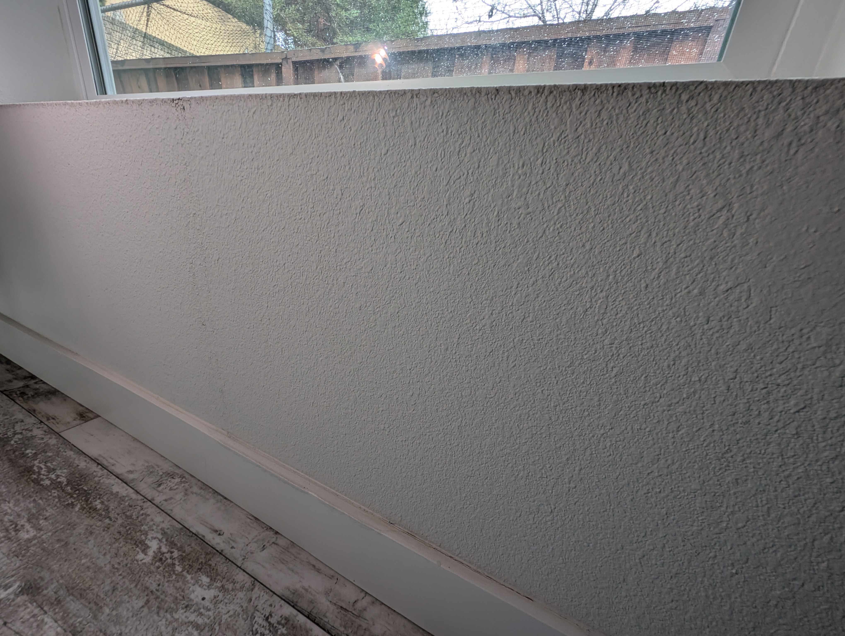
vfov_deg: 94.6
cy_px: 318
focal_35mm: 12
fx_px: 293
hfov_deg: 110.5
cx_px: 422
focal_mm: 2.23
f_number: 1.95
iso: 86
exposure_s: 1/18.2
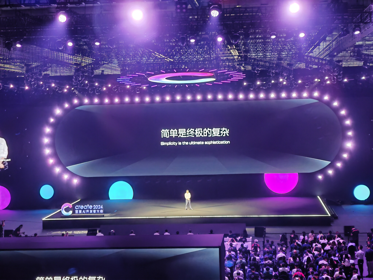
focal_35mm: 68
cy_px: 140
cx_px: 186
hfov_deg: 28.6
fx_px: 733
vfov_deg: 21.6
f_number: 2.4
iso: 1600
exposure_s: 1/33
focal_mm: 8.67
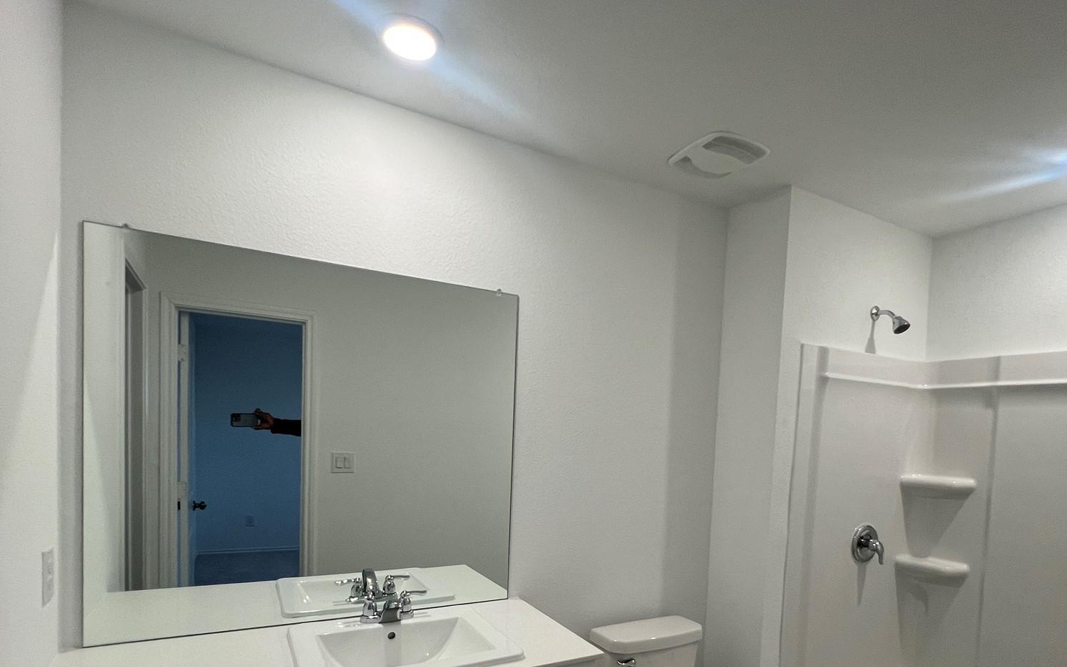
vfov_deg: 60.2
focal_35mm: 19
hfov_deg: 87.7
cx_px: 585
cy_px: 464
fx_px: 552
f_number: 1.8
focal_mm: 1.57
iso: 125
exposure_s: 1/120
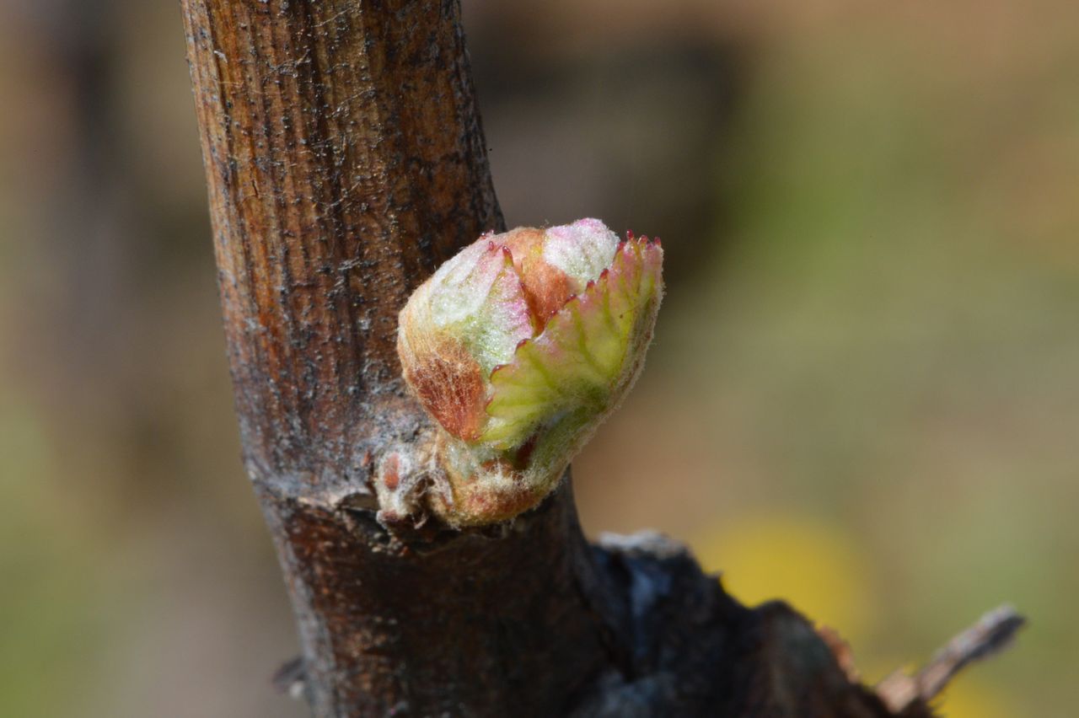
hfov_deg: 19.5
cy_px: 359
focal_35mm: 105
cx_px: 540
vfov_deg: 13.0
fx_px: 3145
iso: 2200
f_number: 40
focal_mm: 105
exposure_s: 1/125
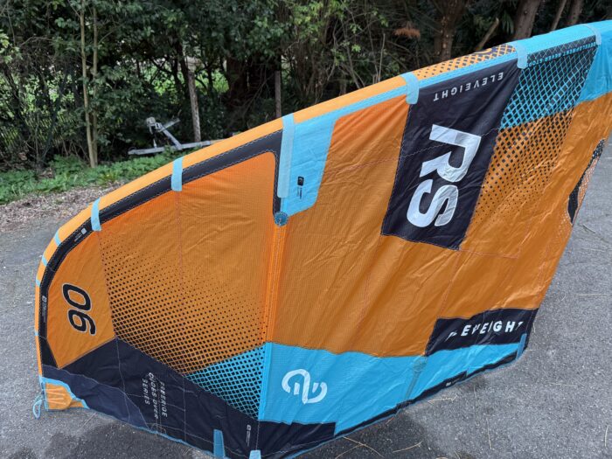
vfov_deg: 56.8
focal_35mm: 24
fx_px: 424
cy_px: 230
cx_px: 306
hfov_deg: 71.6
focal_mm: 6.76
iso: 200
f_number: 1.78
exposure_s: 1/106
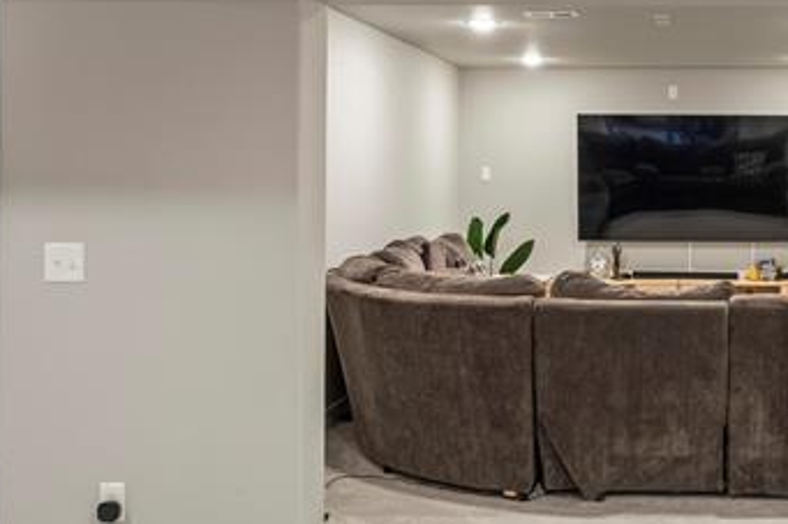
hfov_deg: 38.8
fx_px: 1050
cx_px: 679
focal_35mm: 48
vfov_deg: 27.9
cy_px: 180
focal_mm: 16
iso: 640
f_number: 8
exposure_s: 1
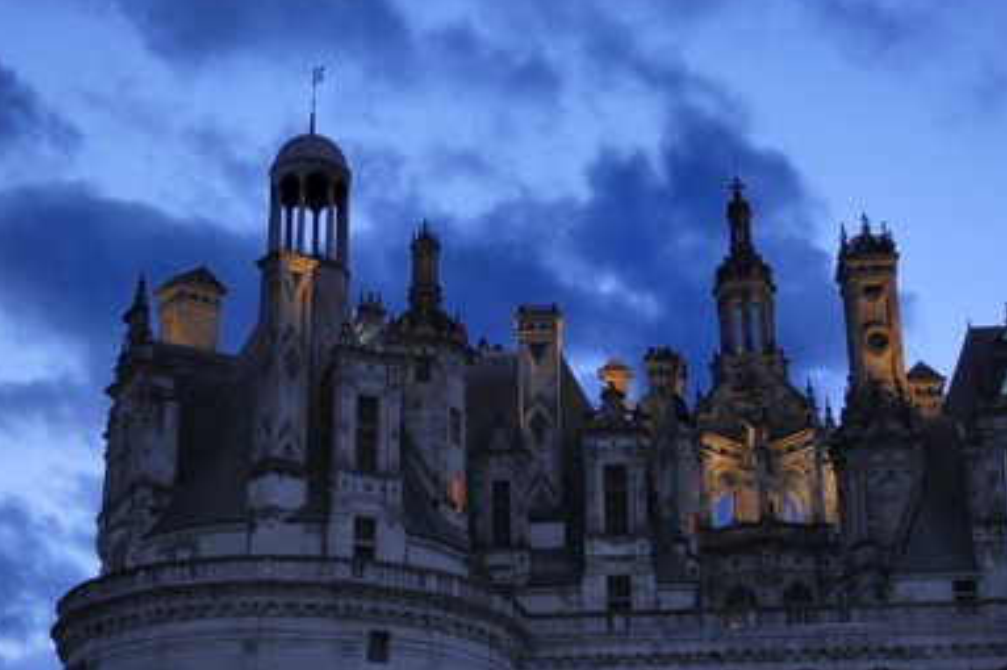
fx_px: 1845
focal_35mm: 66
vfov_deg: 20.6
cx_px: 496
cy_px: 355
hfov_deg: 30.5
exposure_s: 1/2.5
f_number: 2.8
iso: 100
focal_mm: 40
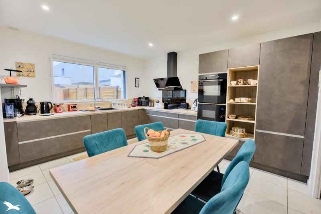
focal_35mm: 16
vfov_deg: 73.7
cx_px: 160
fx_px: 143
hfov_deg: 96.7
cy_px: 107
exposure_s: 1/50
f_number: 8
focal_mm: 16
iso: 800
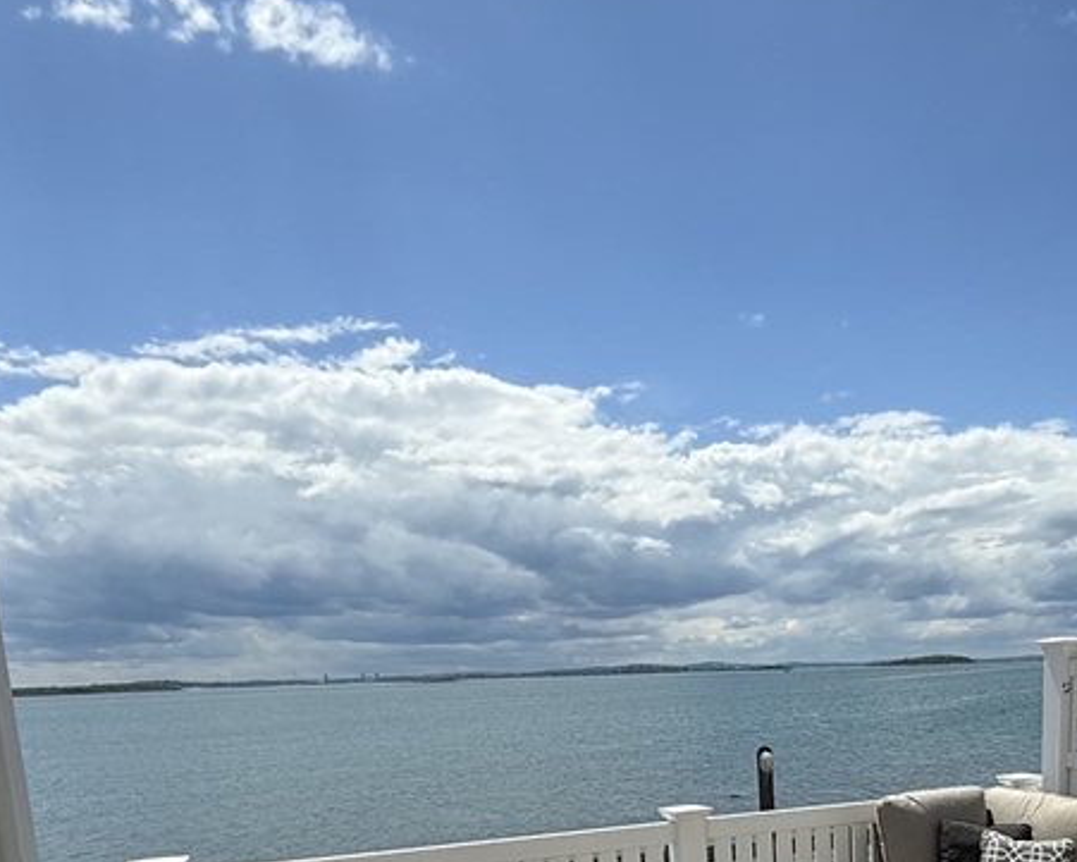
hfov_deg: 54.4
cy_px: 807
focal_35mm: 31
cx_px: 812
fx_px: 988
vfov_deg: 42.4
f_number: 2.2
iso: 50
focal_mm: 2.22
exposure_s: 1/5155
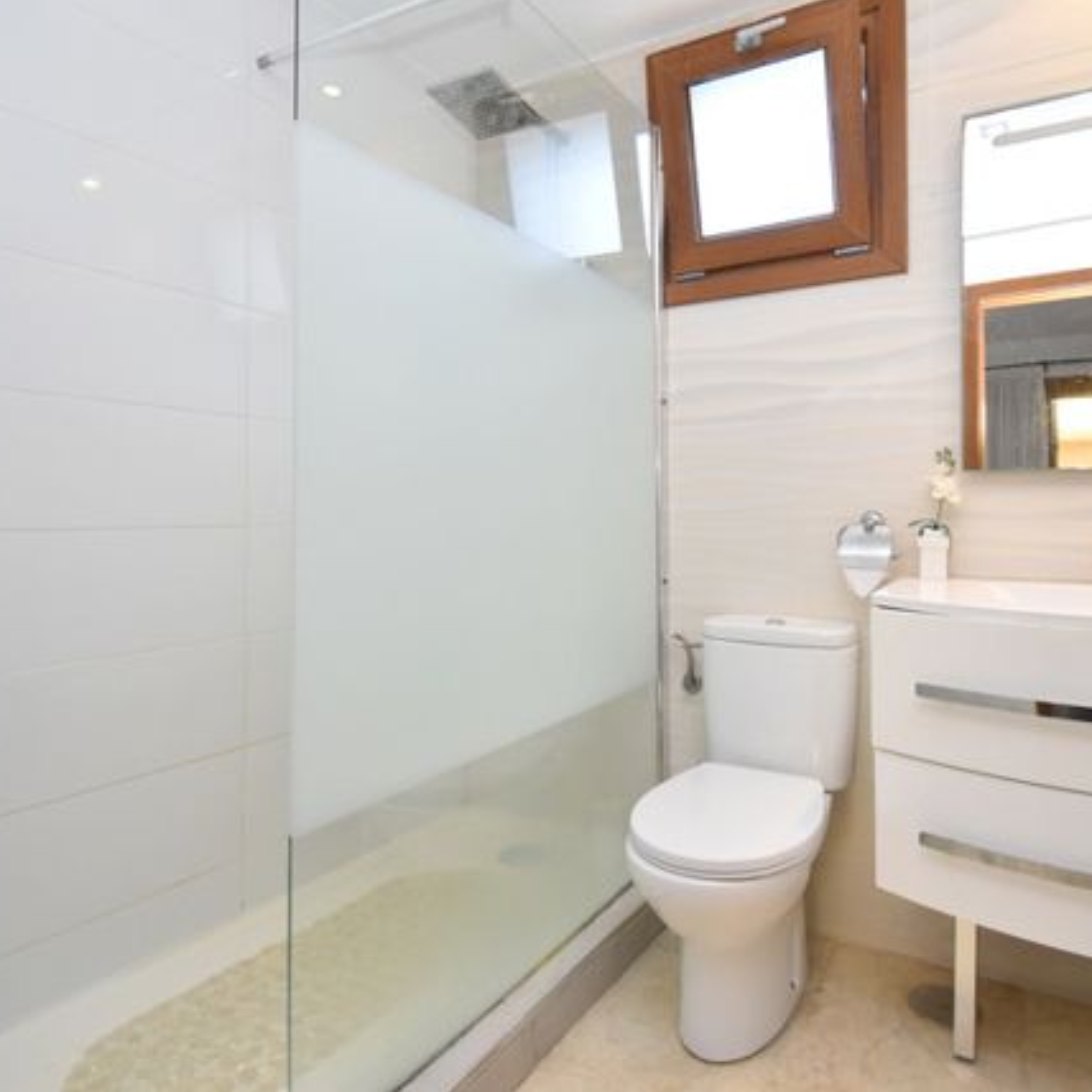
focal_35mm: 21
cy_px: 495
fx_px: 749
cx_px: 624
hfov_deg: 71.8
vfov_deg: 72.0
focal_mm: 10
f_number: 4.5
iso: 800
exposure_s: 1/125
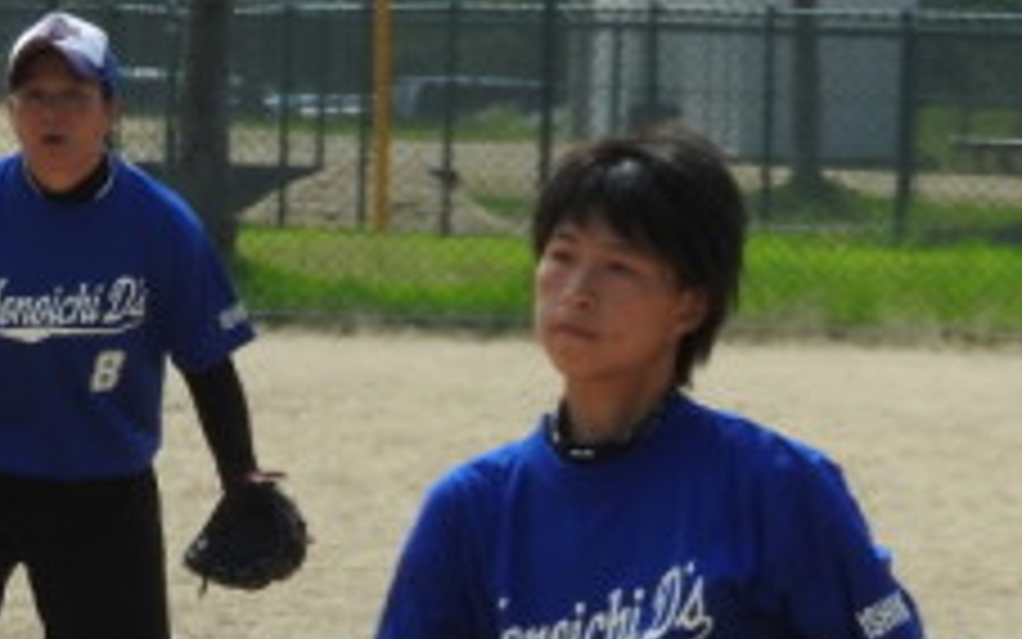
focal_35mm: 701
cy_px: 819
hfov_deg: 3.0
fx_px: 19530
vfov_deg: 1.9
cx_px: 756
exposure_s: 1/640
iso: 100
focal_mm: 44.8
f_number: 5.5
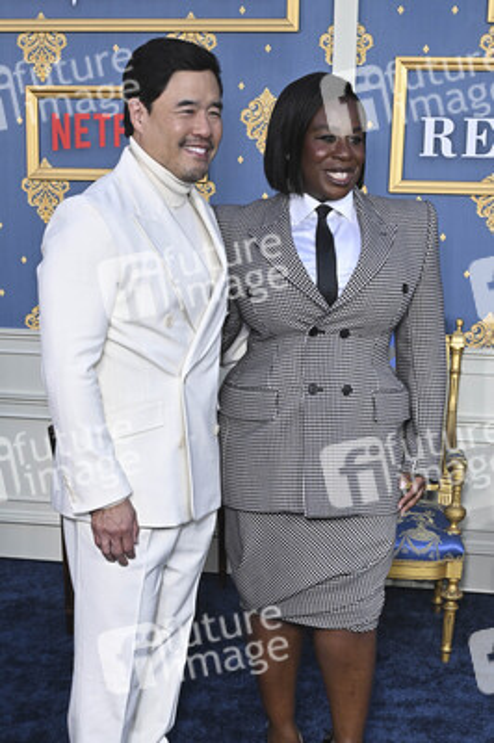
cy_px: 372
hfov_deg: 33.3
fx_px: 825
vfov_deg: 48.5
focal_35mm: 40
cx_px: 247
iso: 1250
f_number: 6.3
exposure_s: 1/250
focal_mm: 40
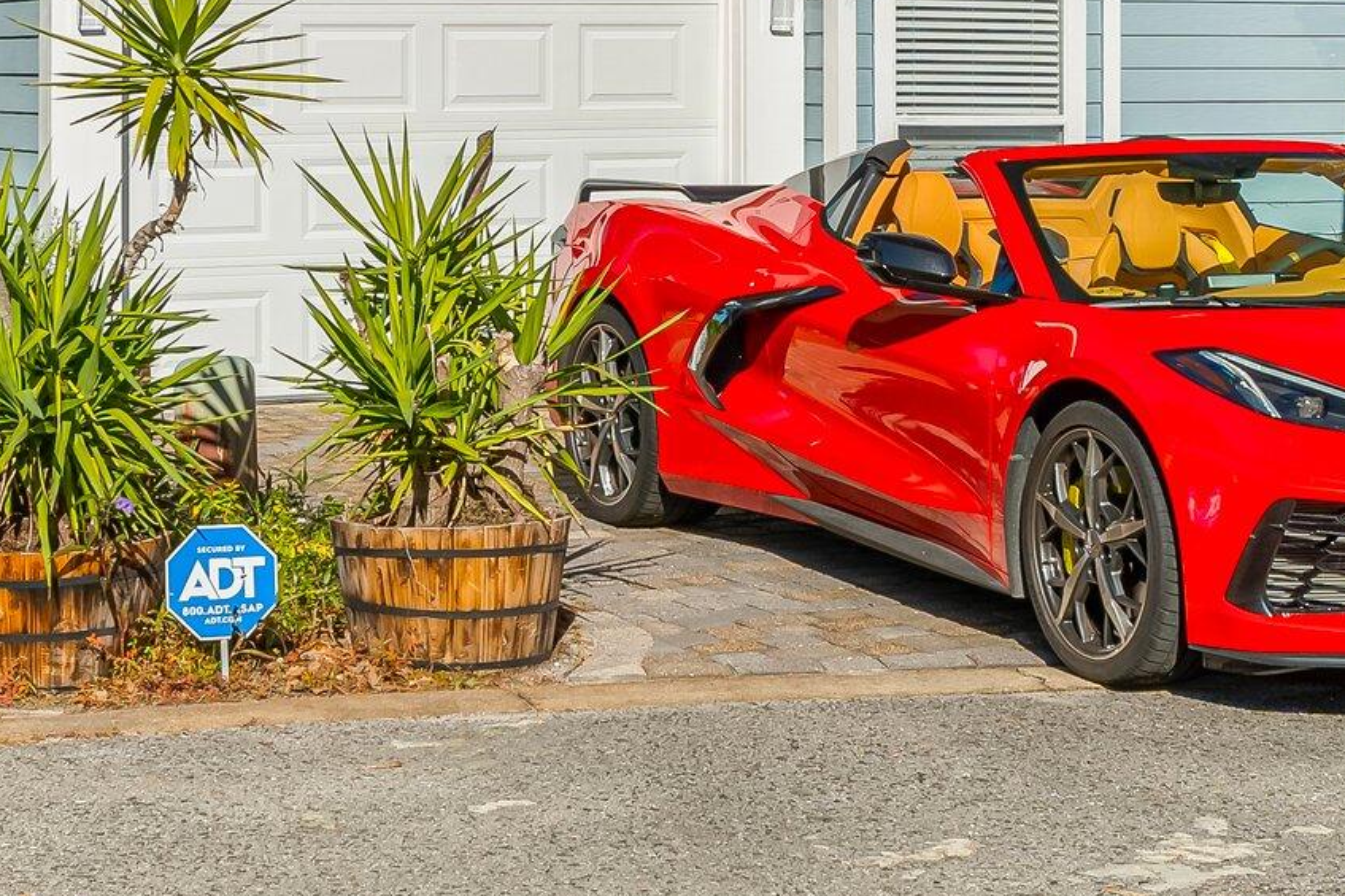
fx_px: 3249
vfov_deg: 15.5
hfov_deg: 23.4
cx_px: 629
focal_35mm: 87
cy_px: 44
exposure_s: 1/250
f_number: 8
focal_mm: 24
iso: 100
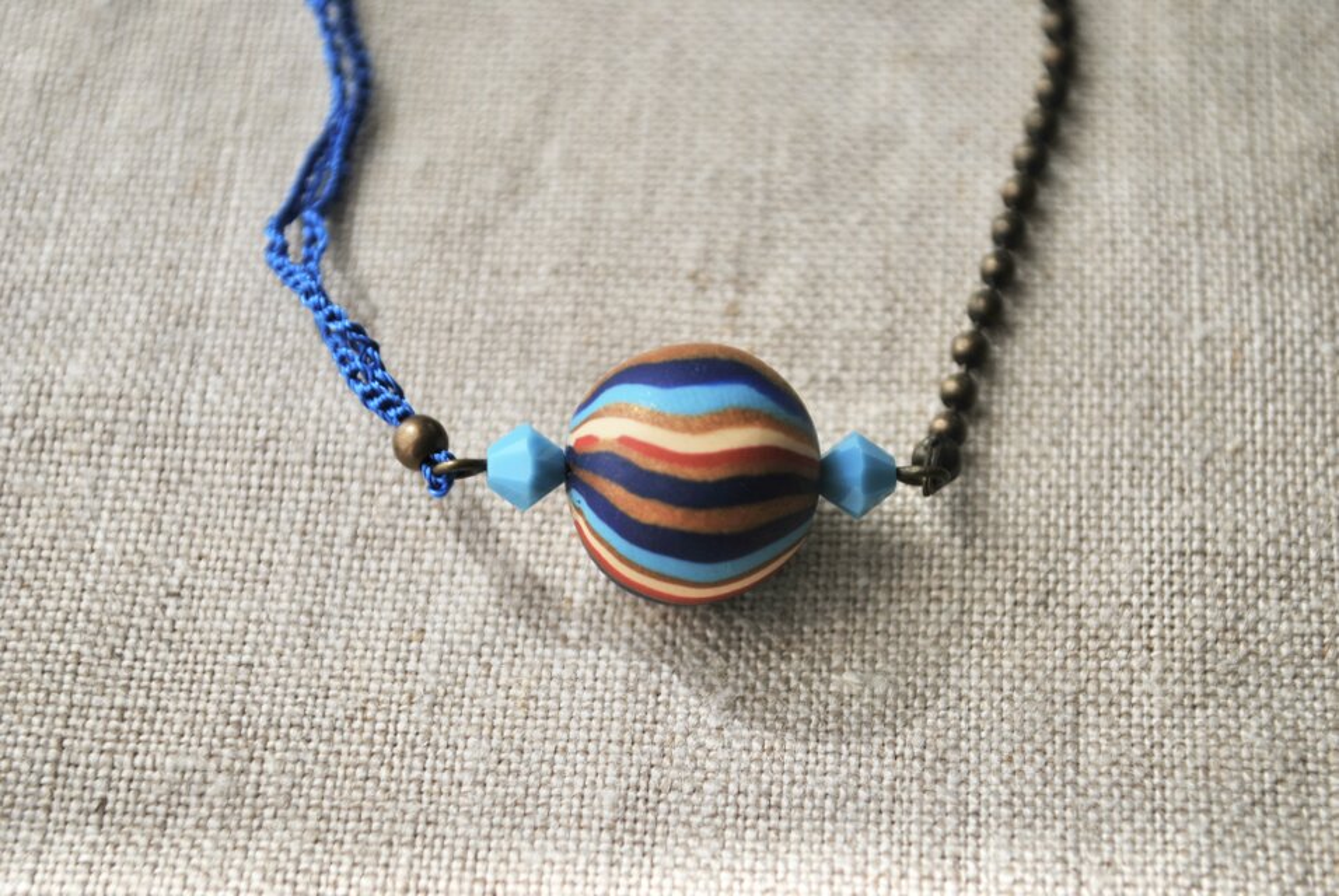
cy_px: 448
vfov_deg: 16.6
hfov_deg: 24.6
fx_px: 3072
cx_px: 670
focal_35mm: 82
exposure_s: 1/125
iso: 125
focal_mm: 55
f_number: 5.6
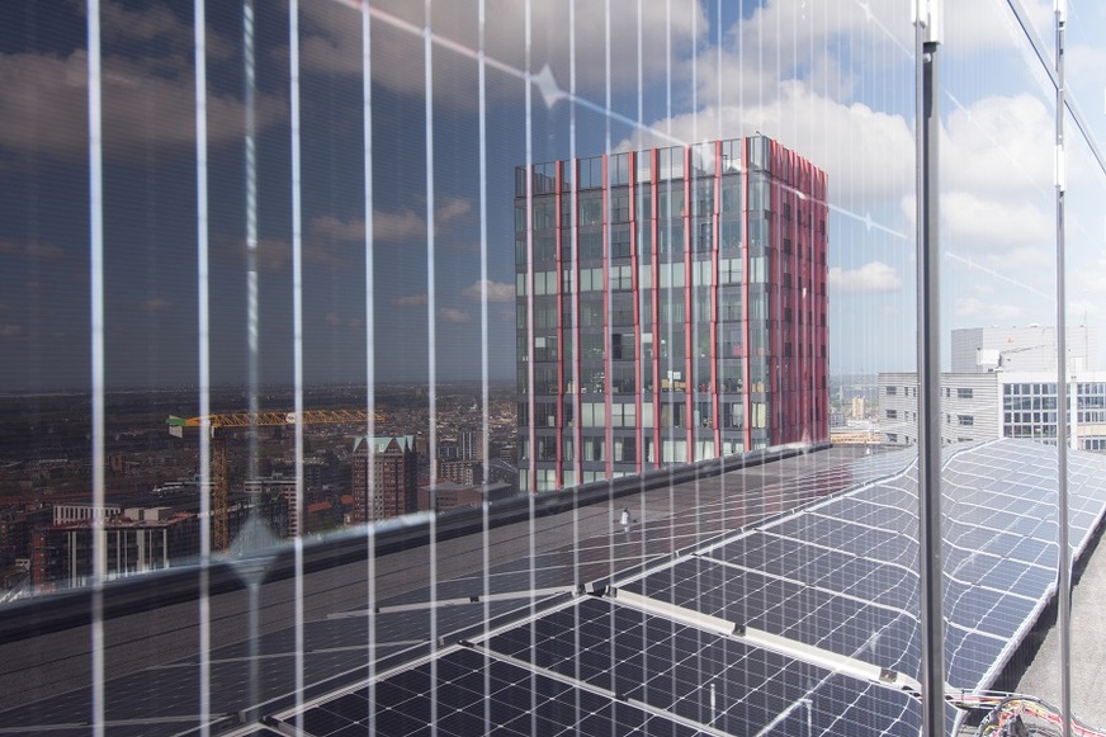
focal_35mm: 36
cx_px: 553
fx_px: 1106
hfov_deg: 53.1
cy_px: 368
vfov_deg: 36.9
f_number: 13
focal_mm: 24
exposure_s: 1/60
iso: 250
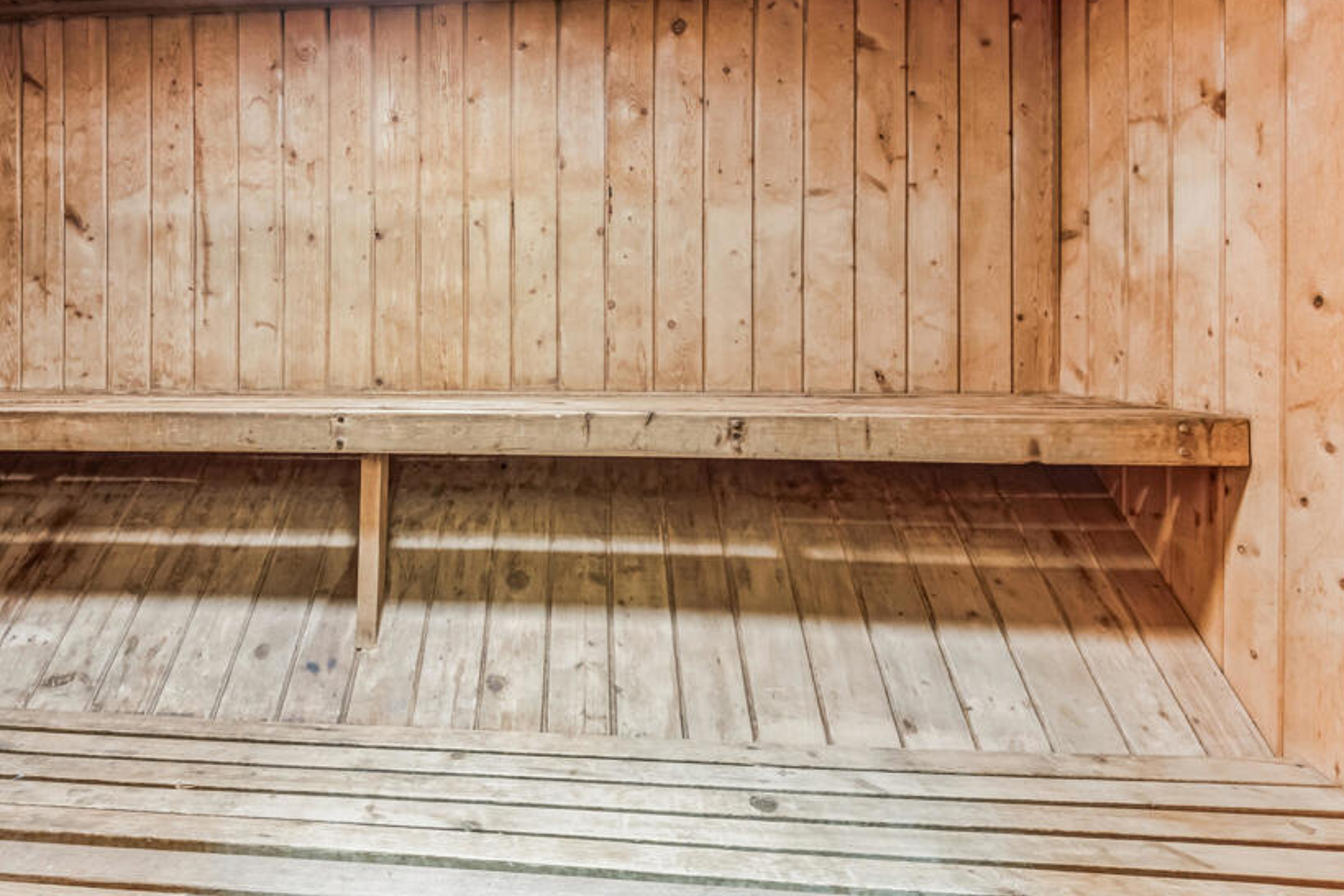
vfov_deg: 61.2
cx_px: 512
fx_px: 747
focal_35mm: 20
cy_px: 340
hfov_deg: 82.5
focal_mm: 16
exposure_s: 30
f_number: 11
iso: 100
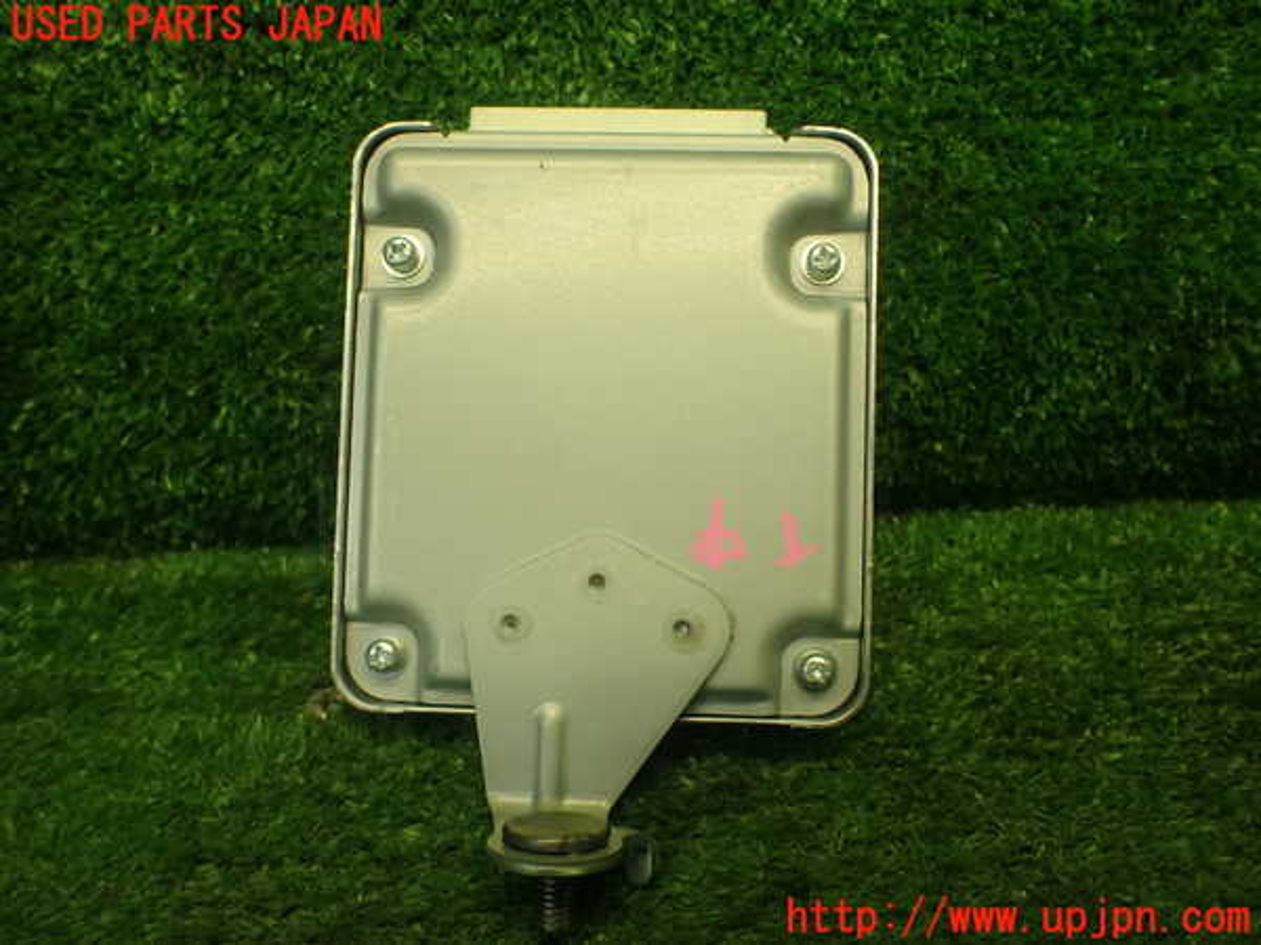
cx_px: 630
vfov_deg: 46.8
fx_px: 1093
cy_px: 472
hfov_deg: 60.0
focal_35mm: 30
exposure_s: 1/125
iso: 250
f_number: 2.3
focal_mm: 5.4
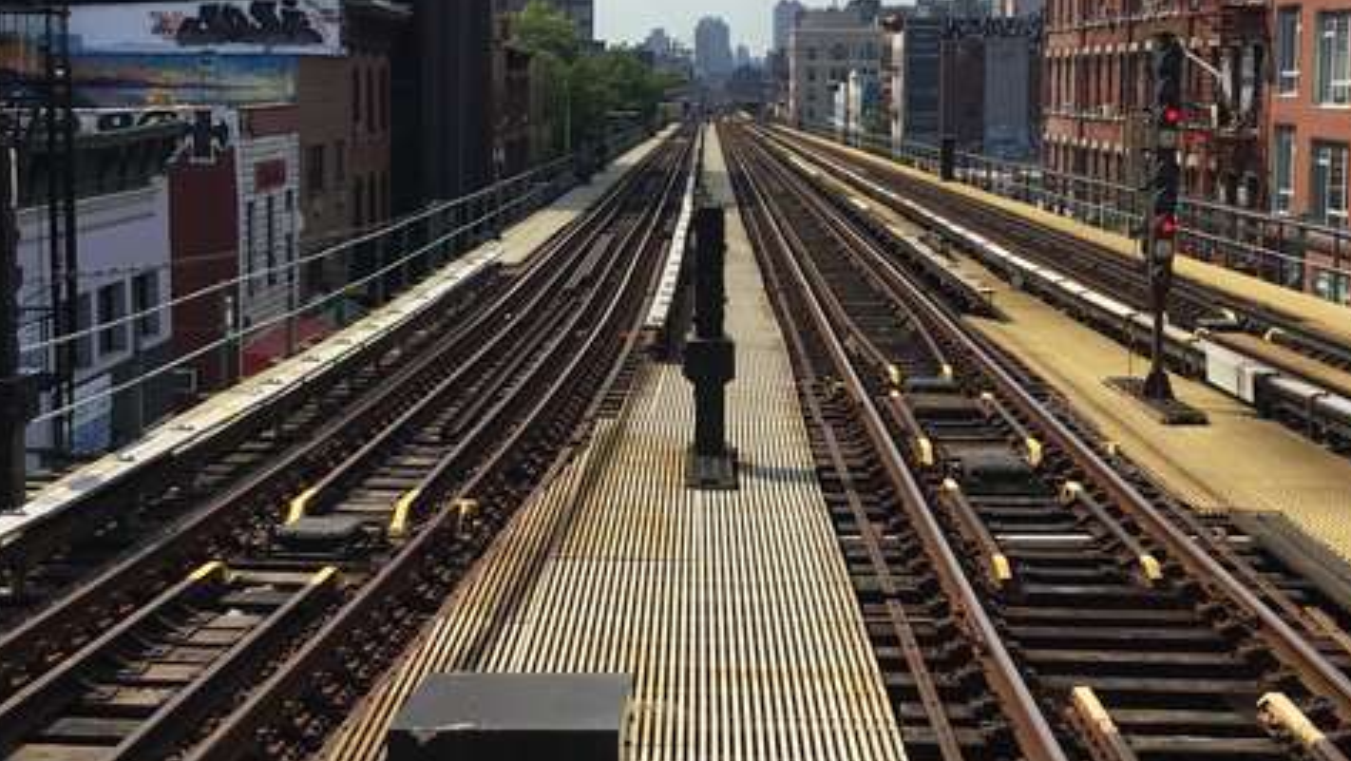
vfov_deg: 21.1
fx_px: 2043
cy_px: 274
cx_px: 664
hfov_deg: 36.6
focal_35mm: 57
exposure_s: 1/1508
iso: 25
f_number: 2.4
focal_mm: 3.3
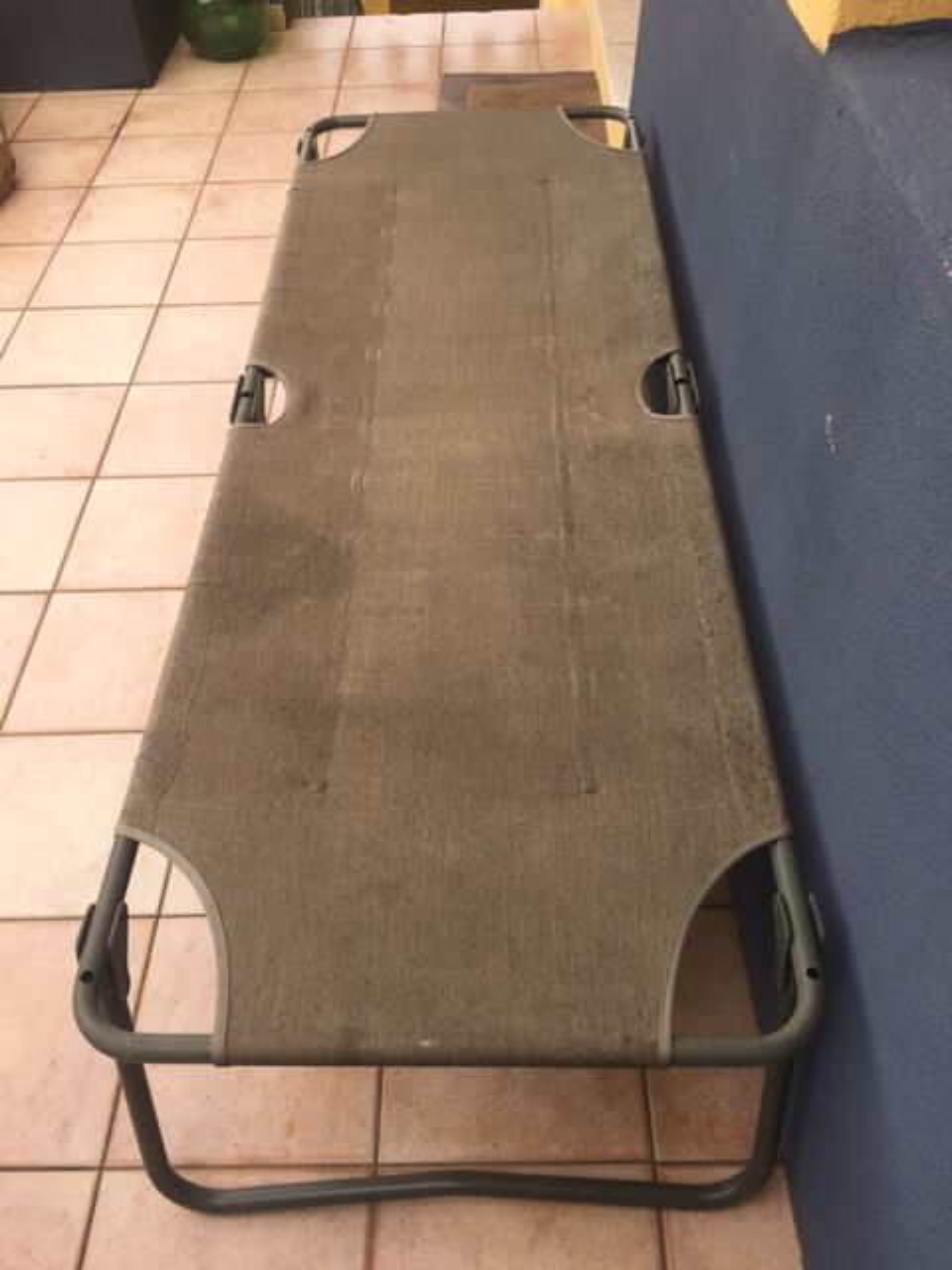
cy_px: 635
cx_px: 476
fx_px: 1063
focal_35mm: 29
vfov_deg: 61.7
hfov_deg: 48.2
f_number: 2.2
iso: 25
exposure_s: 1/416
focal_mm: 4.15
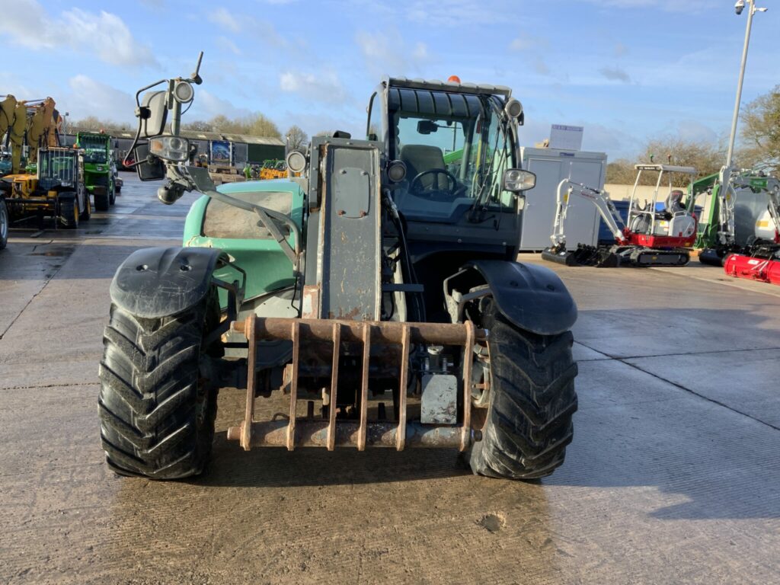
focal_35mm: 29
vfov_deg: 48.2
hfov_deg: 61.7
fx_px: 653
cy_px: 292
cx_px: 390
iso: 16
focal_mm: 3
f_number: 1.8
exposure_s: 1/829
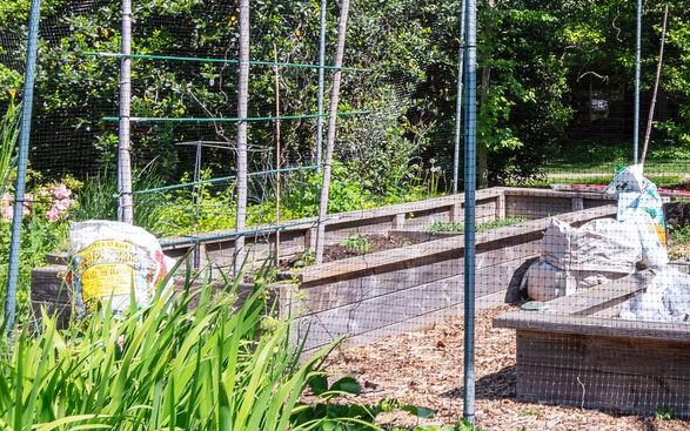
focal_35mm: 63
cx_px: 657
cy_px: 169
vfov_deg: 20.6
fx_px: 1185
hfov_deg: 30.6
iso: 200
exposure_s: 1/320
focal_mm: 14
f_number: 9
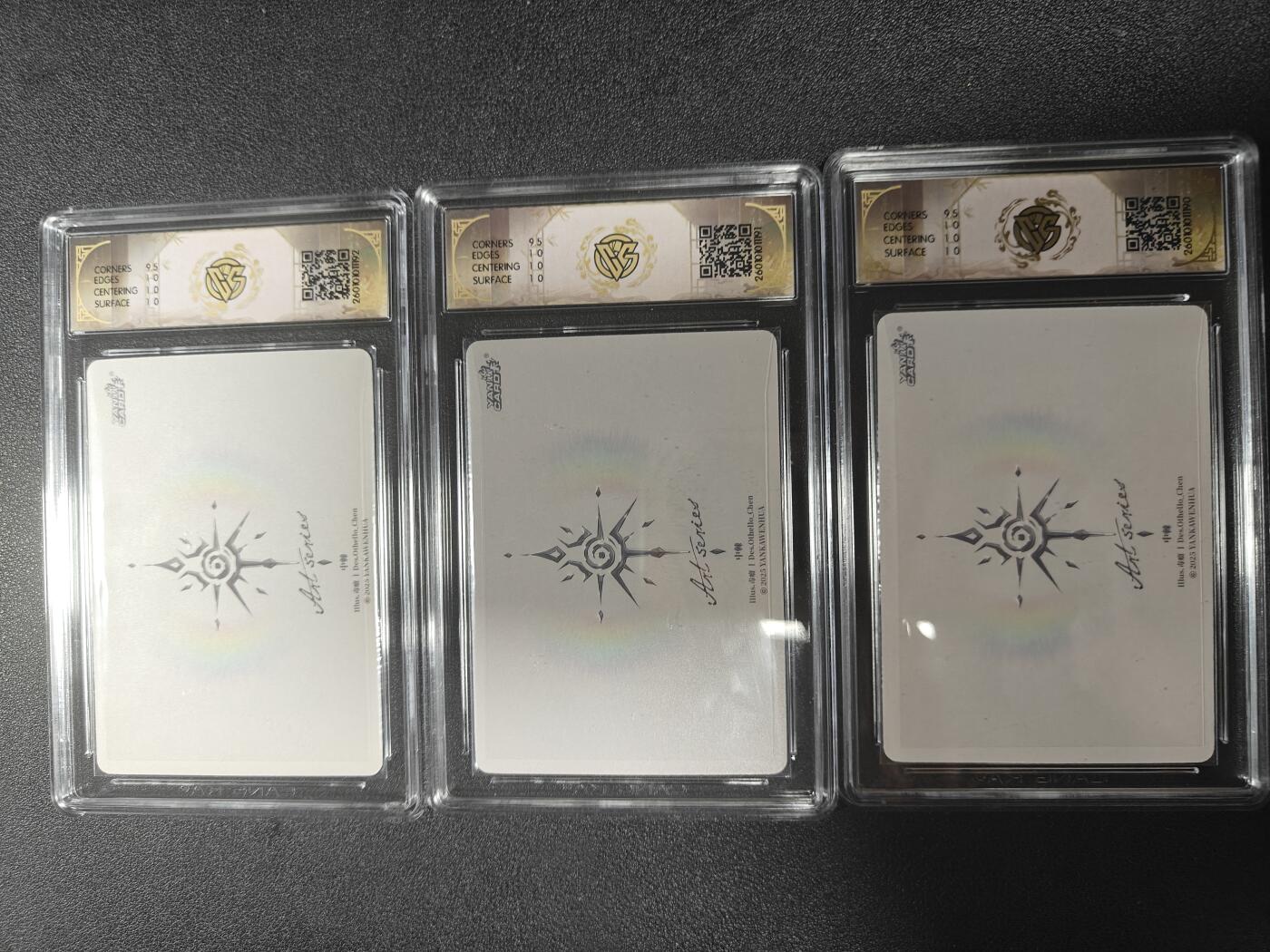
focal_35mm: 24
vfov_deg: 56.8
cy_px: 476
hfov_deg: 71.6
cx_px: 635
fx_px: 881
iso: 200
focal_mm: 5.59
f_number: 1.8
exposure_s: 1/50
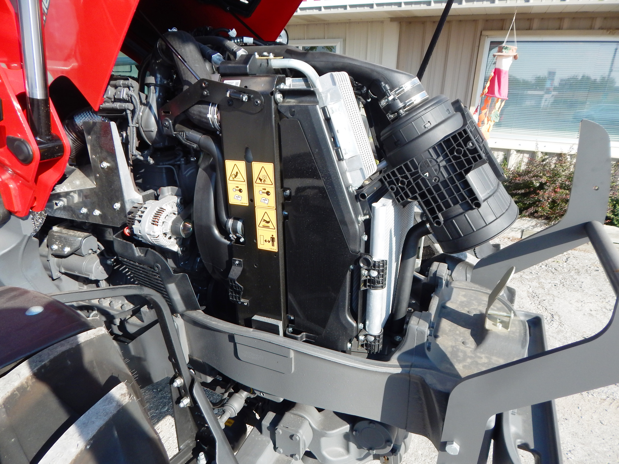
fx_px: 393
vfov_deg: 61.1
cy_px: 232
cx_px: 310
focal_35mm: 22
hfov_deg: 76.4
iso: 125
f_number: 3
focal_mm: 4
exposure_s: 1/800
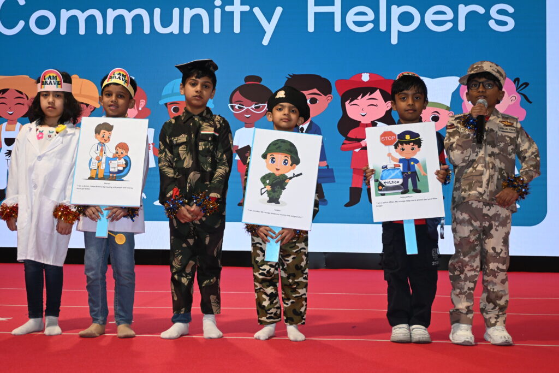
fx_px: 710
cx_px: 280
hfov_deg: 43.0
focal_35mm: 46
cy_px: 186
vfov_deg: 29.4
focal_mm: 30.5
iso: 640
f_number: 4.8
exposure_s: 1/60
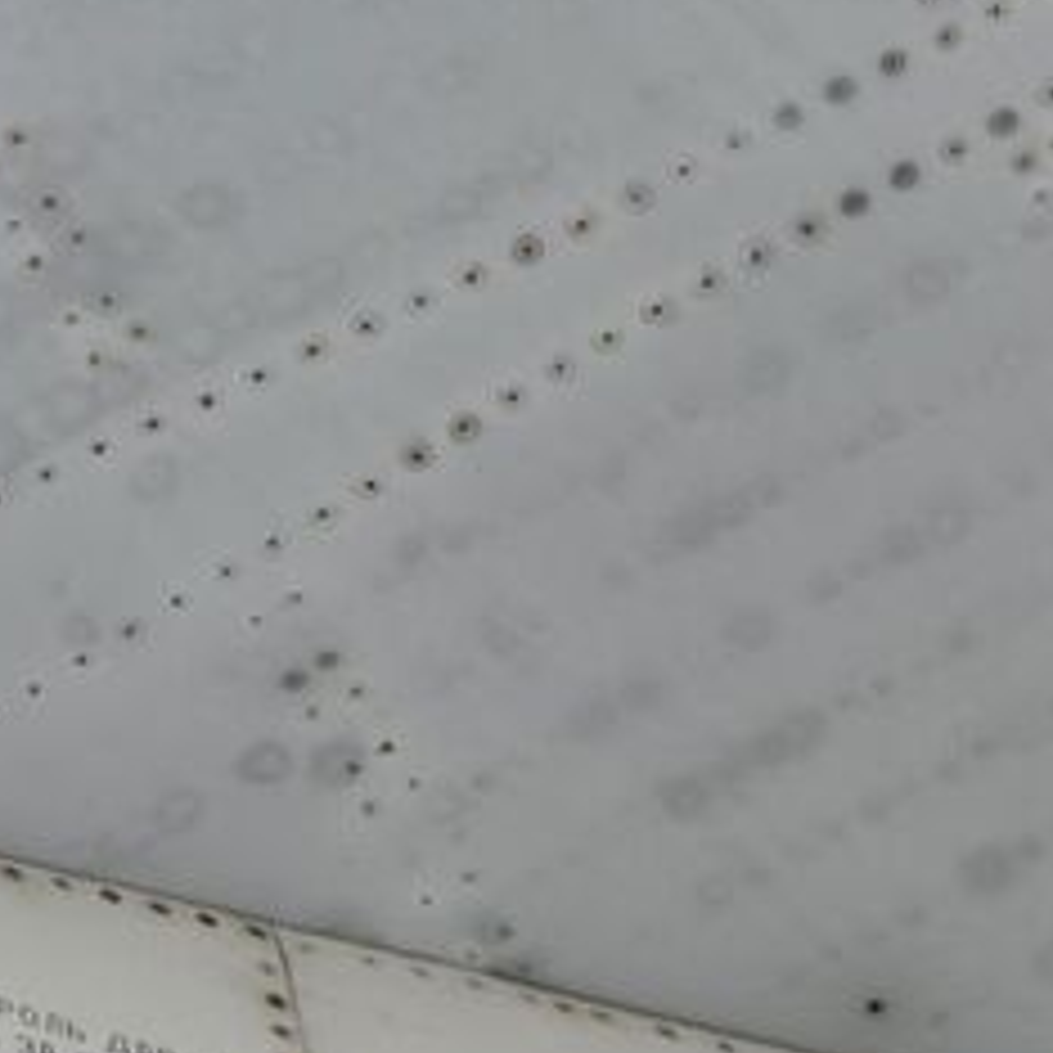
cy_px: 1737
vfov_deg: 3.1
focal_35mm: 570
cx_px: 878
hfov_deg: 3.1
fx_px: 19617
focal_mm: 82
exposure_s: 1/100
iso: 200
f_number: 8
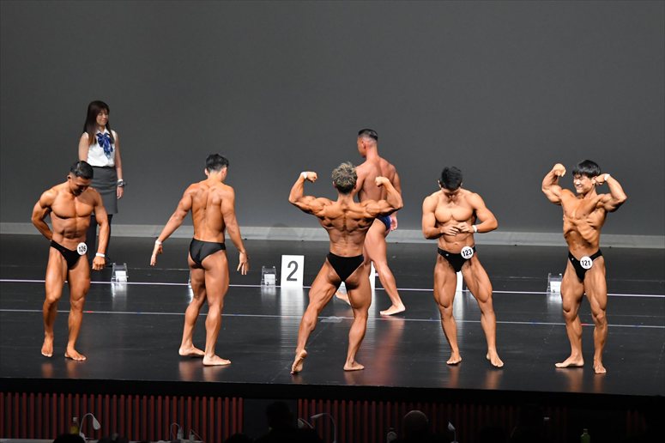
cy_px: 222
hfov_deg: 11.8
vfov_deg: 7.9
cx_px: 332
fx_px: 3213
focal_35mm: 174
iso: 5000
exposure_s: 1/400
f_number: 5.6
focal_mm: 116
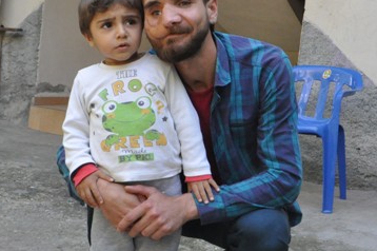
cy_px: 114
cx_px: 195
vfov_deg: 22.2
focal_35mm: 61
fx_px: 638
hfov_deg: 32.9
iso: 2500
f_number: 9
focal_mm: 22
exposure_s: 1/320
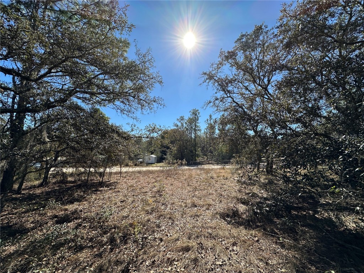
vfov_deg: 85.7
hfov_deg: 102.1
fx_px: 147
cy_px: 136
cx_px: 182
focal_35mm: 14
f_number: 2.2
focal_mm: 2.22
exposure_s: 1/2053
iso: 50
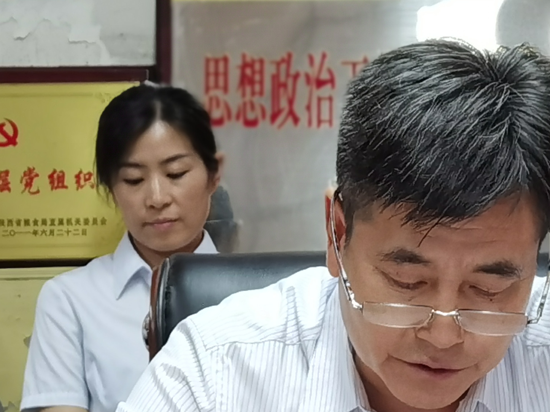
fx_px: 2160
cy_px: 316
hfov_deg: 14.5
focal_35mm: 136
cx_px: 317
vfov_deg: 10.9
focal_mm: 6.71
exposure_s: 1/50
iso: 250
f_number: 1.9
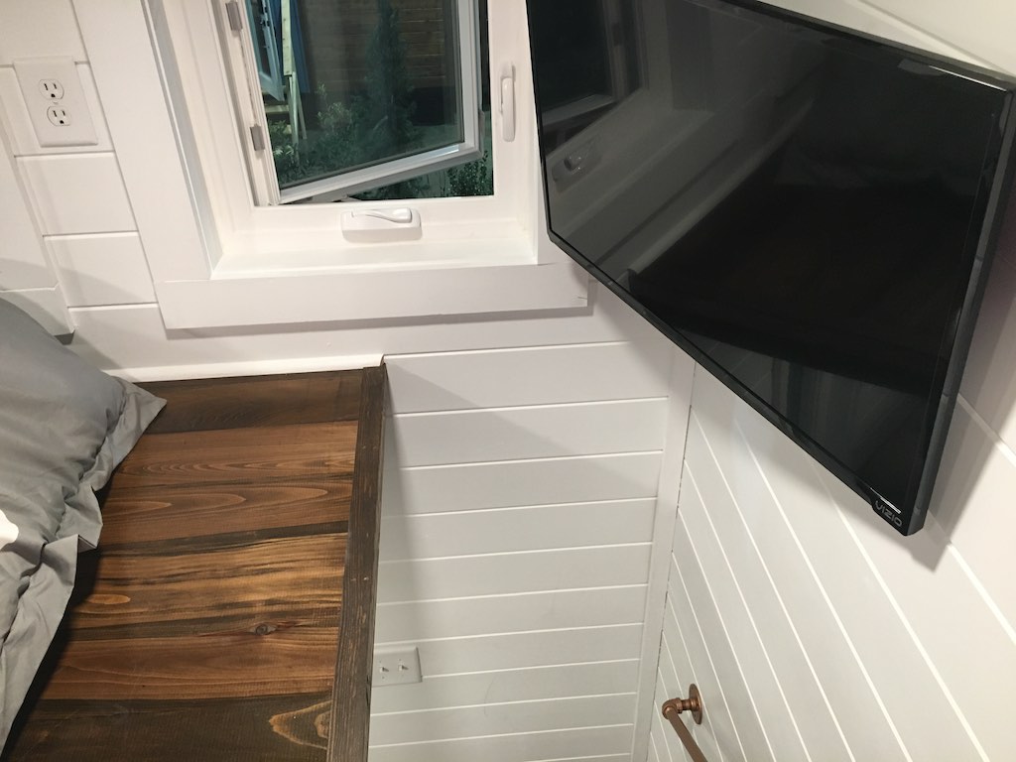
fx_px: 851
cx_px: 508
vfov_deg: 48.2
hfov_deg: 61.7
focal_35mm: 29
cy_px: 381
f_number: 2.2
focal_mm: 4.15
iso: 125
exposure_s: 1/30
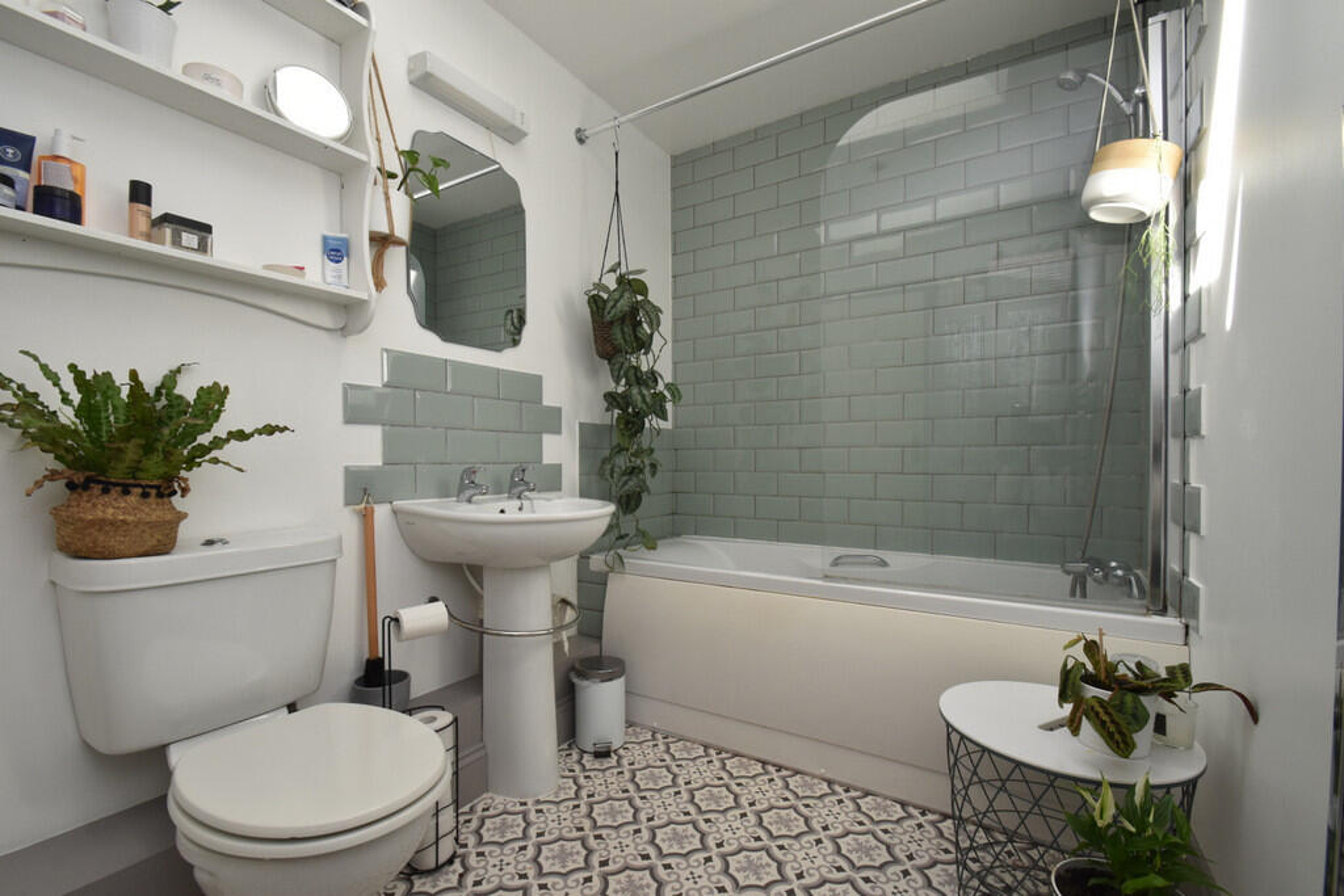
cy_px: 448
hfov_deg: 100.4
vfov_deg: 77.3
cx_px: 672
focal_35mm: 15
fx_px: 560
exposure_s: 1/80
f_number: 9
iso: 400
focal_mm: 10
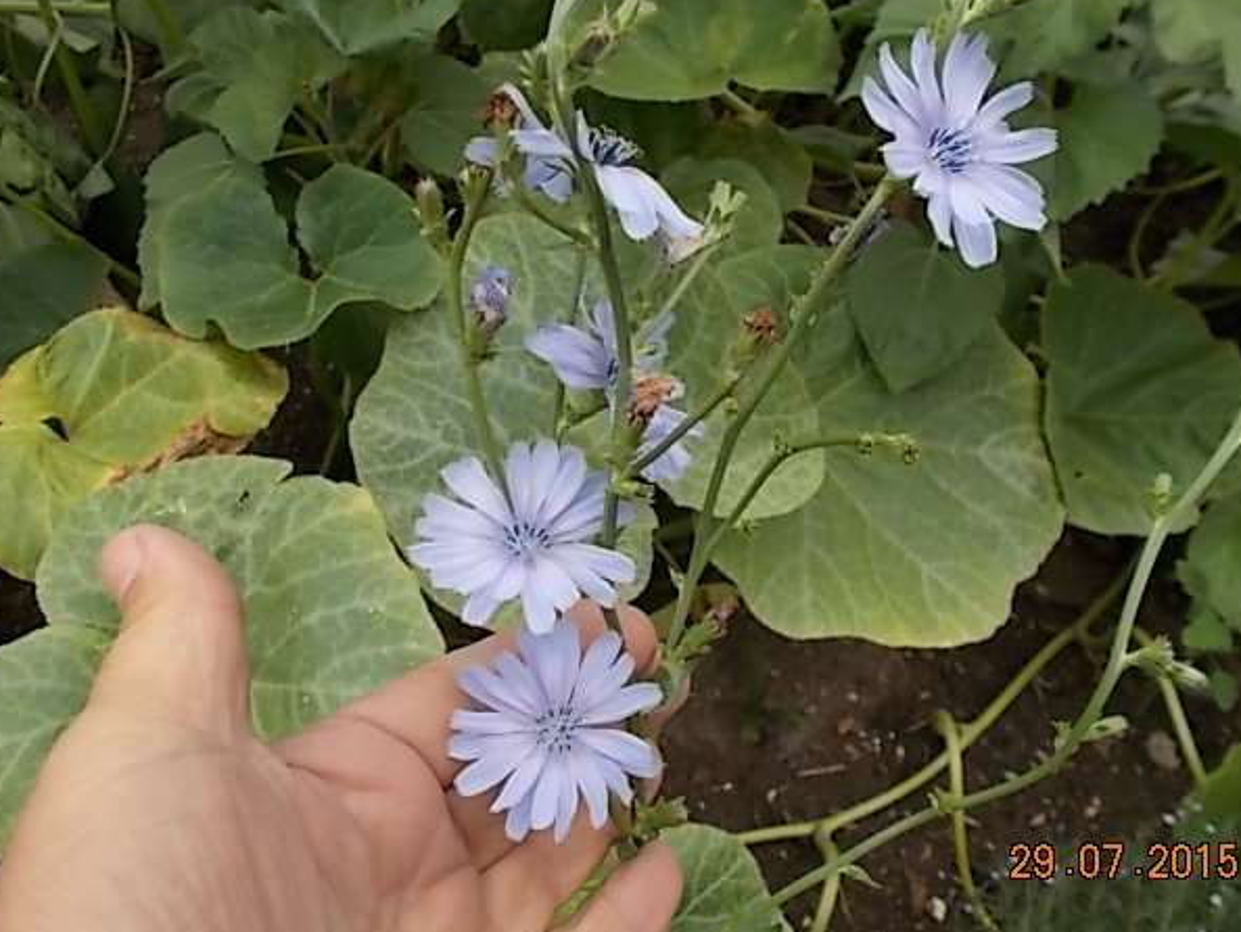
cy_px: 479
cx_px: 637
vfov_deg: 49.8
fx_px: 1004
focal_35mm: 28
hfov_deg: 63.4
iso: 80
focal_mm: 4.6
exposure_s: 1/200
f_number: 3.2
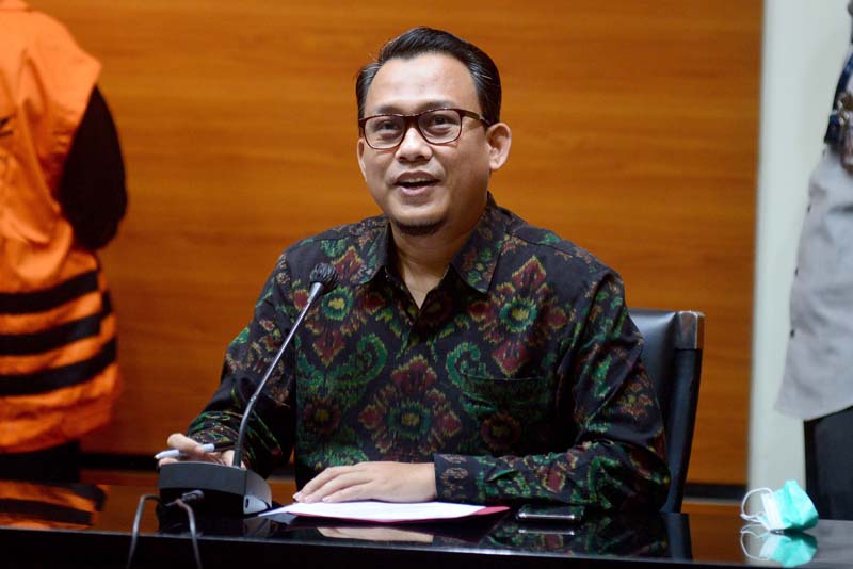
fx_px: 4740
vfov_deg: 6.9
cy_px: 284
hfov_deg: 10.3
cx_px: 426
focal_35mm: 200
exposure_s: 1/125
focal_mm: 200
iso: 2500
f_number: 2.8
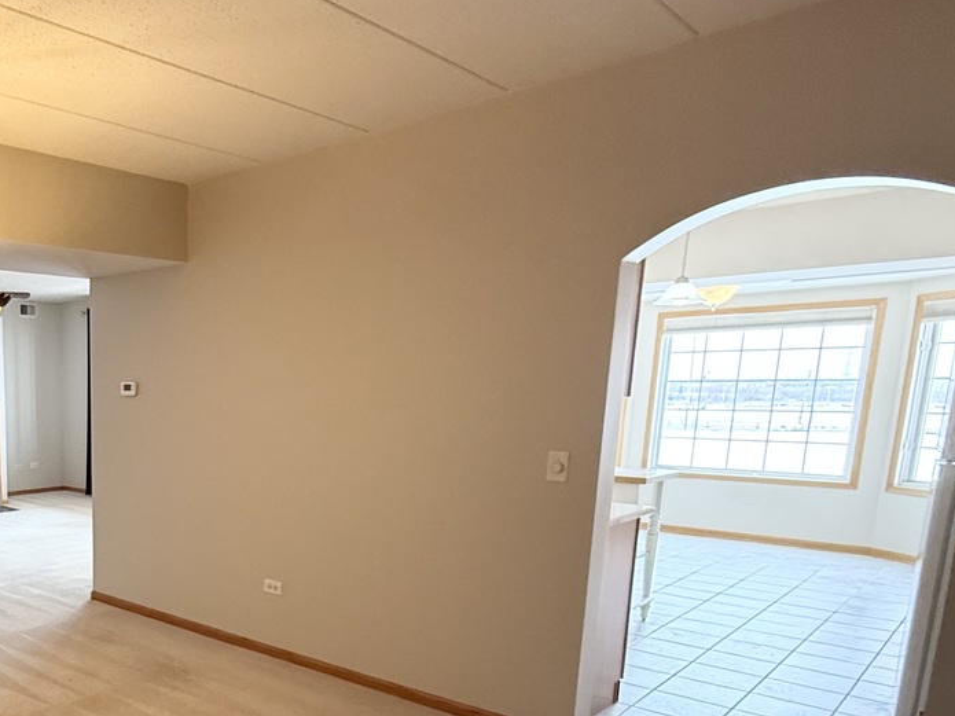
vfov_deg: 46.7
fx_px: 800
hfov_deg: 53.5
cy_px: 525
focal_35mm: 29
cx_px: 85
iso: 400
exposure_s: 1/120
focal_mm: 2.22
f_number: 2.2
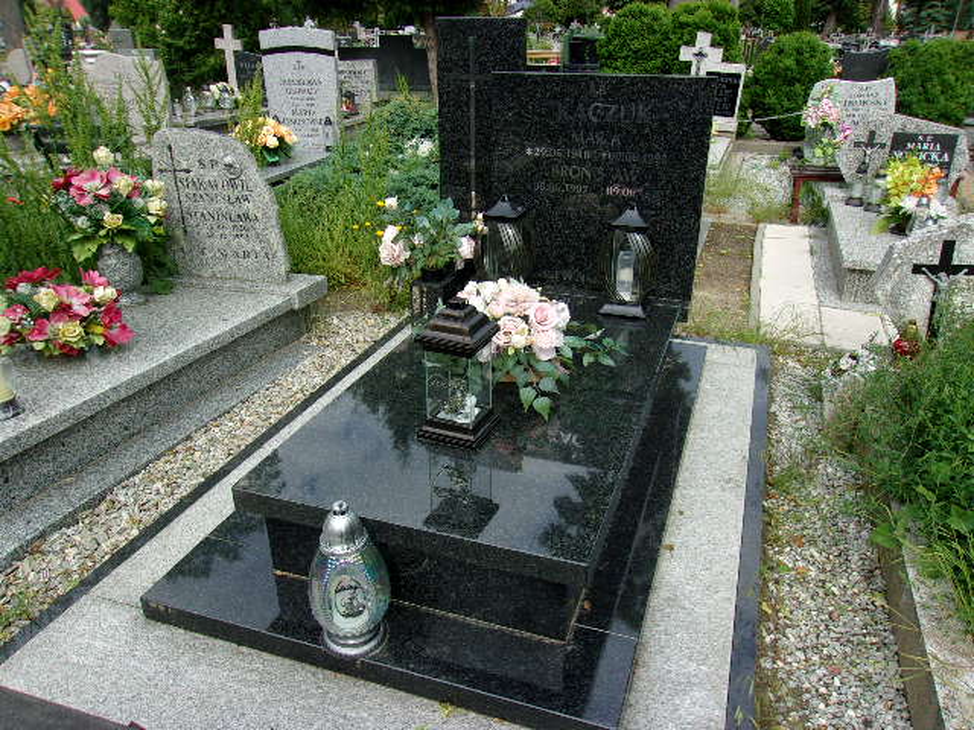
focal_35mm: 27
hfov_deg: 65.3
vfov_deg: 51.4
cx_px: 487
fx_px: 760
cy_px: 365
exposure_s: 1/50
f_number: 10.4
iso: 80
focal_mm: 4.9
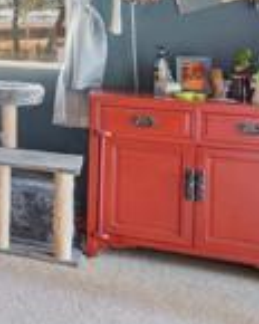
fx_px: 632
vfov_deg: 27.0
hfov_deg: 14.3
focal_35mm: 66
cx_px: -382
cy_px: -3
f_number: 11
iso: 500
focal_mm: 16
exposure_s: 1/2000
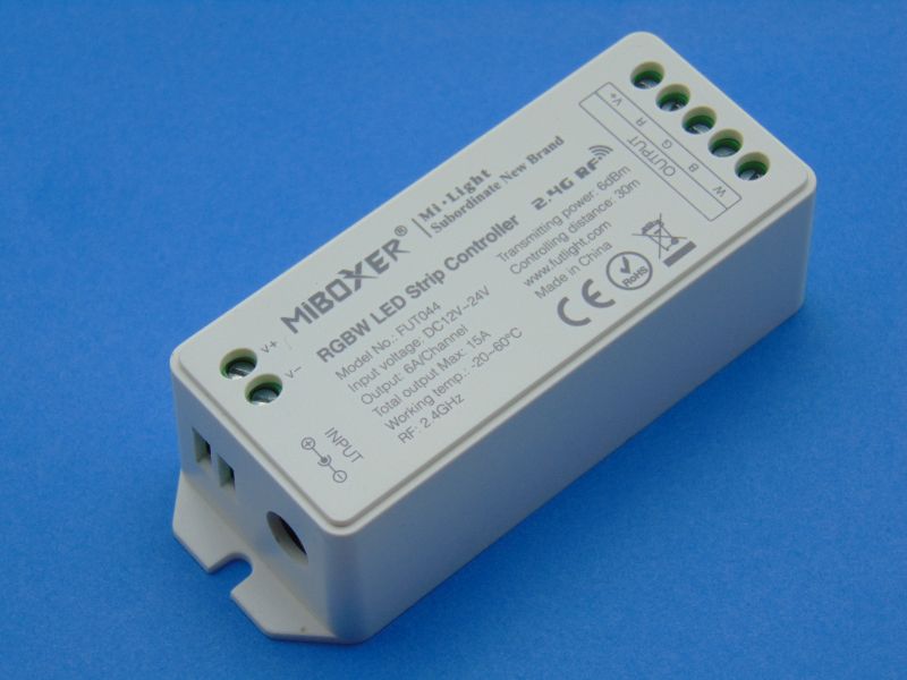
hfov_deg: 18.2
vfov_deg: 13.7
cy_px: 340
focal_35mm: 108
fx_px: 2830
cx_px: 454
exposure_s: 1/125
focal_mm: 19.4
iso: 80
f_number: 3.9
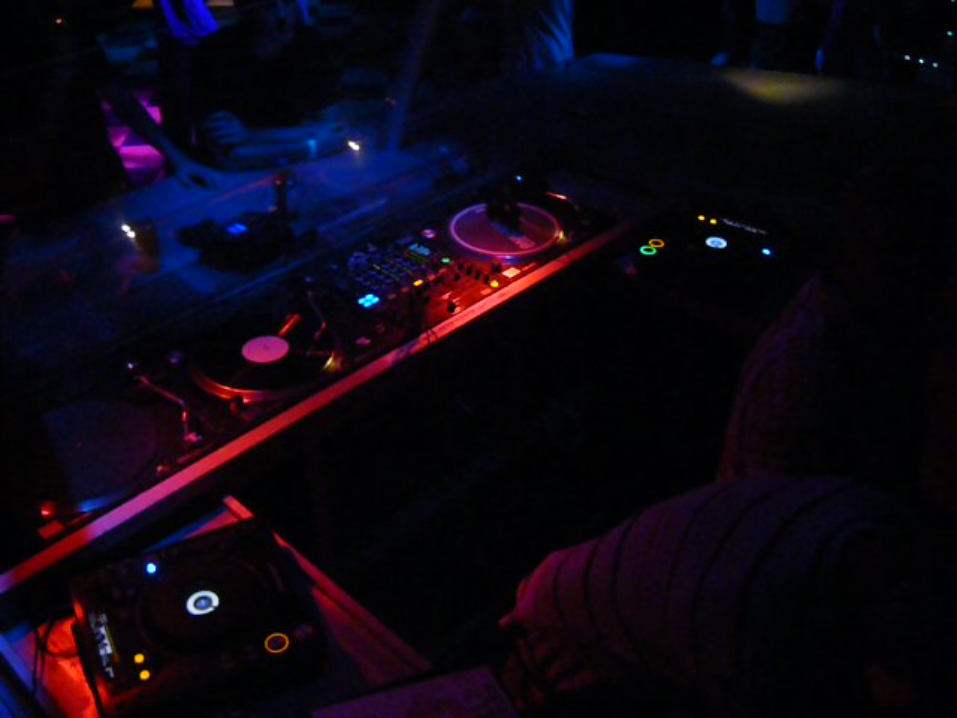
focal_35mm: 36
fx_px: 995
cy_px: 359
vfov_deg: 39.7
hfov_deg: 51.4
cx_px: 478
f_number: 2.8
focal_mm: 6
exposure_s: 1/30
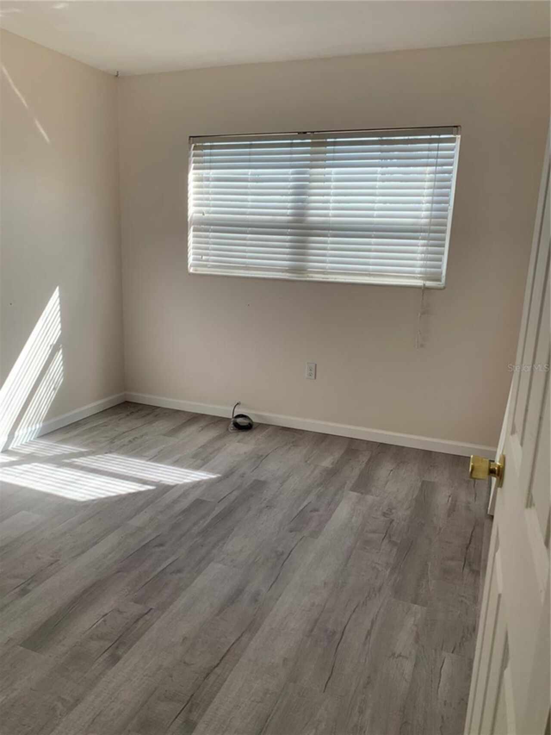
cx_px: 276
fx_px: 552
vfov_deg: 67.3
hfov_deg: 53.1
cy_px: 368
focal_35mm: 26
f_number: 1.8
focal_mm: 4.25
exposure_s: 1/259
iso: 25
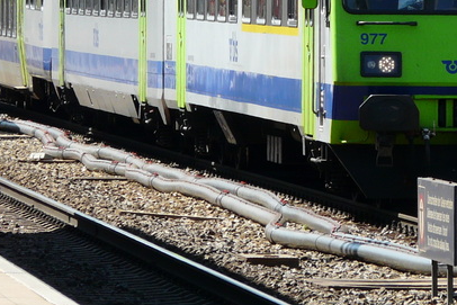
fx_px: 8775
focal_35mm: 691
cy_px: 6
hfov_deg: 3.0
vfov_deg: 2.0
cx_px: 337
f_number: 5
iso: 100
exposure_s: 1/250
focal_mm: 44.4
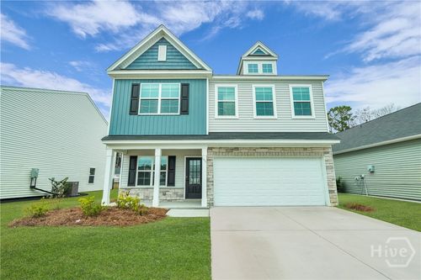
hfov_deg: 95.0
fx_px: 193
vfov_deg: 72.0
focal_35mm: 16
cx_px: 210
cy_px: 140
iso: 320
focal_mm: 16.5
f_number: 9
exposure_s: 1/250
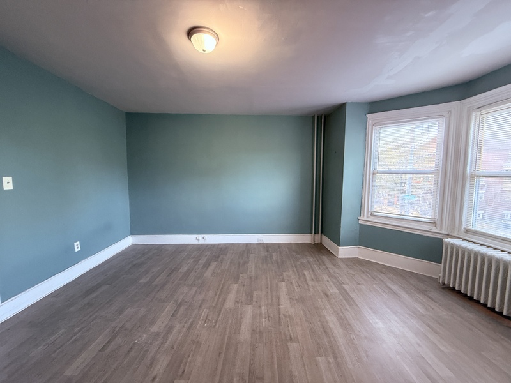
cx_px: 256
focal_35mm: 14
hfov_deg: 102.1
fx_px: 207
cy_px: 192
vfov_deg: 85.7
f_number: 2.2
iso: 400
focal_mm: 2.22
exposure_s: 1/60
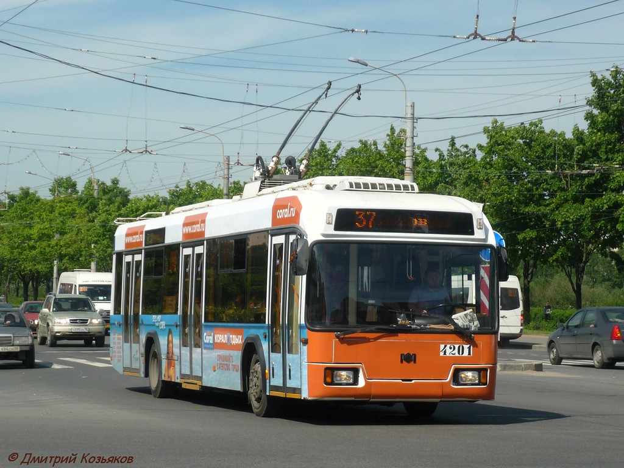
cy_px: 234
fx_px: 1478
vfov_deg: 18.0
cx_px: 312
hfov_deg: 23.8
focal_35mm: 82
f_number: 4.4
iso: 100
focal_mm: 13.6
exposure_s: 1/800
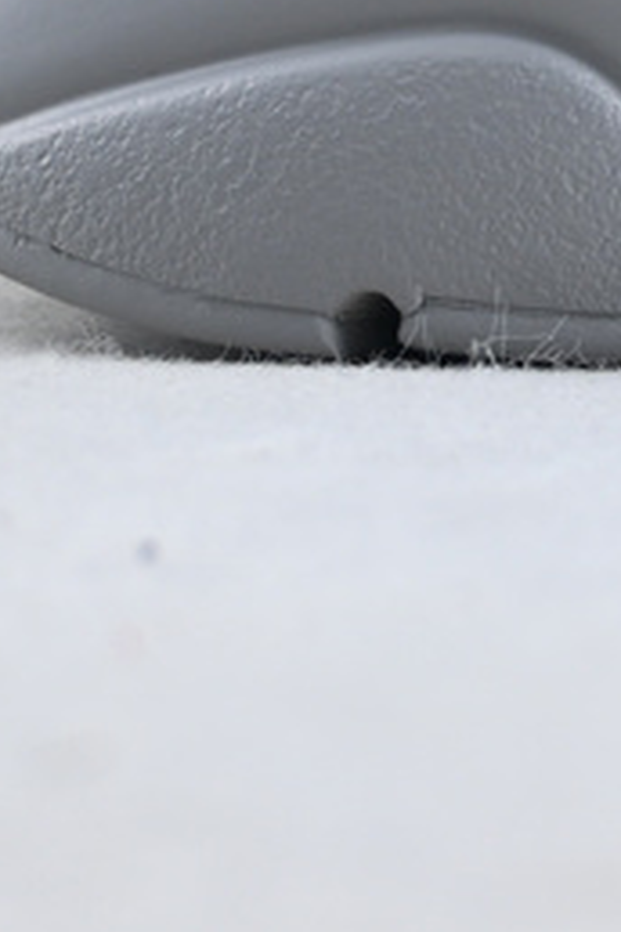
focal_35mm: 209
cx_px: 1697
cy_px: -462
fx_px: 5407
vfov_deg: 9.6
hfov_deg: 6.2
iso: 100
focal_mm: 30
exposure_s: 1/40
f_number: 4.8
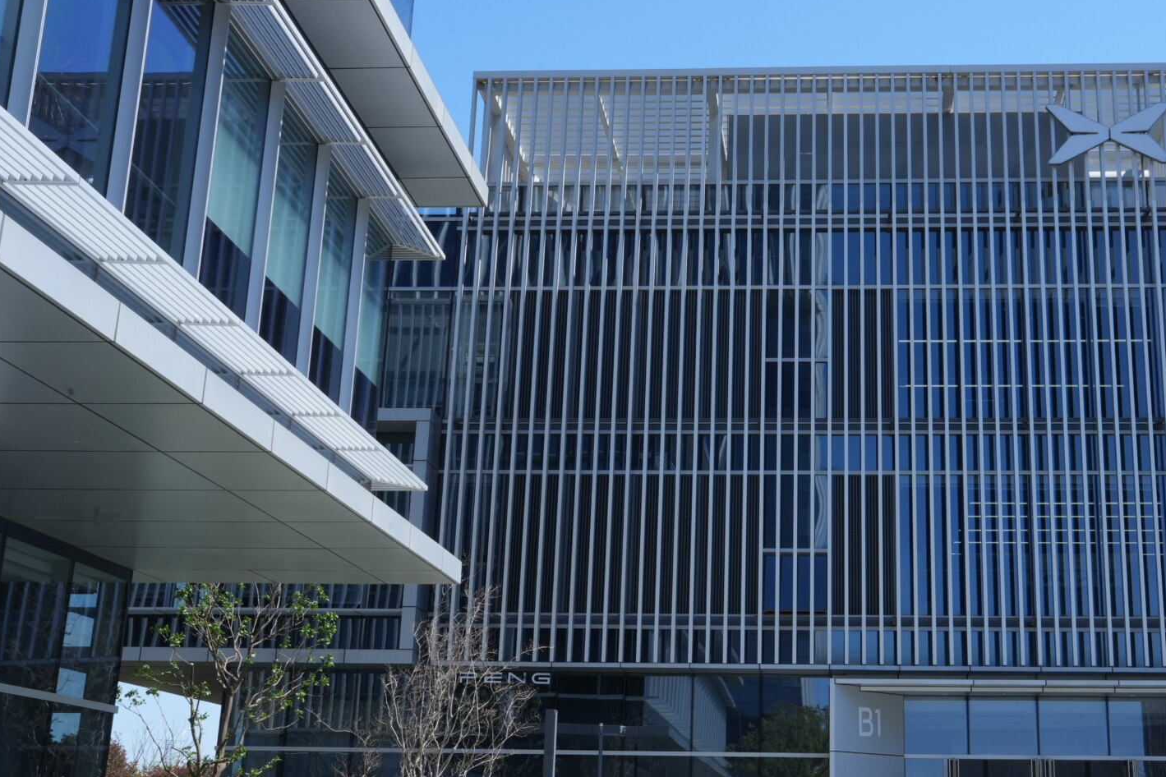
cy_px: 437
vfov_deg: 29.2
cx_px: 758
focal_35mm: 46
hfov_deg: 42.3
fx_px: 1490
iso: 400
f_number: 20
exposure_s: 1/125
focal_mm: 34
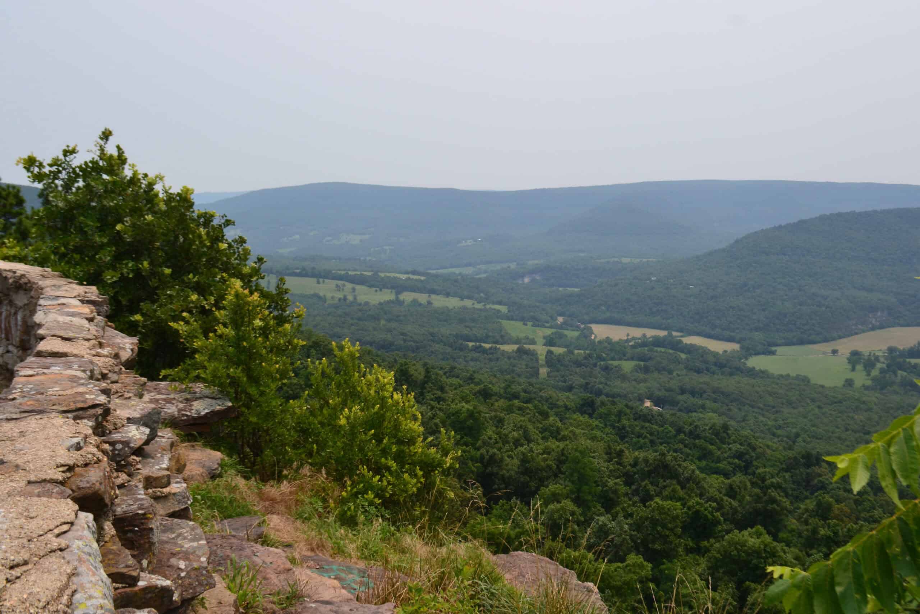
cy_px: 307
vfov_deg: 36.9
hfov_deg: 53.1
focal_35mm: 36
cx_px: 460
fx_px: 920
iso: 400
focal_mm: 24
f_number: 10
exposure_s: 1/250
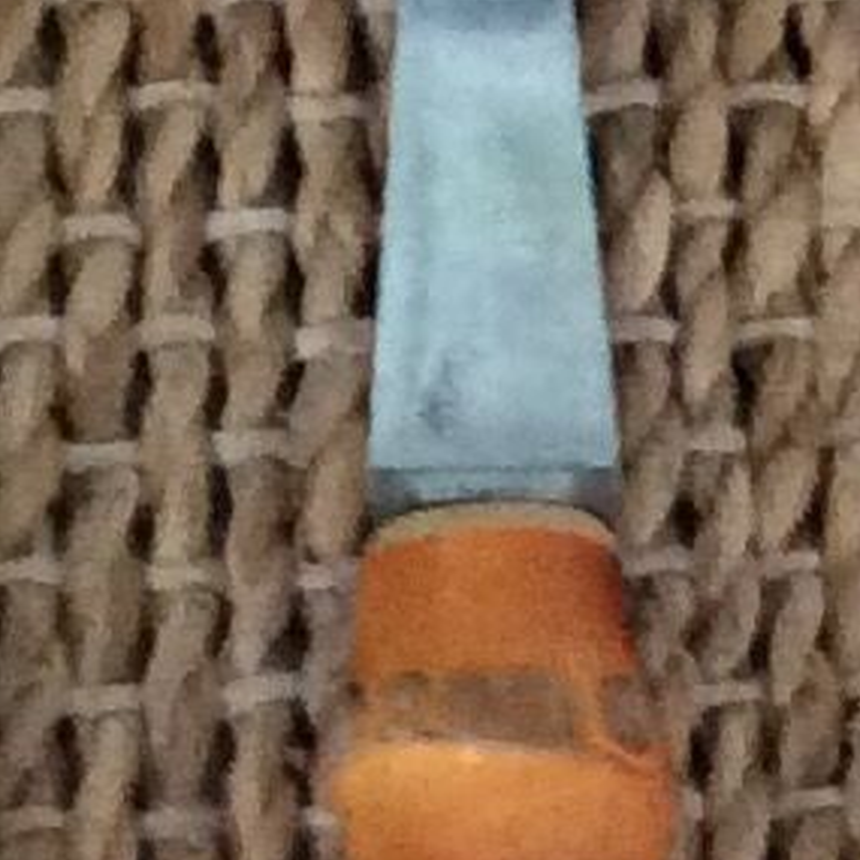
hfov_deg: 6.8
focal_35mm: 257
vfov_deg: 6.8
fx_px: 7224
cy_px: 730
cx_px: 573
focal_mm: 3.3
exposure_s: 1/20
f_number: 2.4
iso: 250
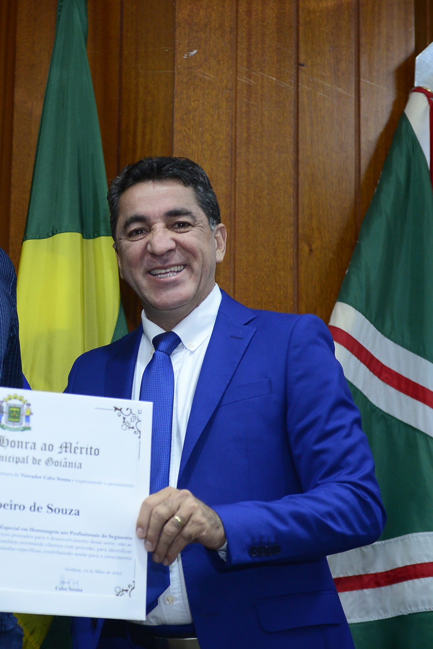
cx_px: 18
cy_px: 325
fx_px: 1696
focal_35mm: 94
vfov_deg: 21.7
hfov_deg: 14.4
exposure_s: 1/125
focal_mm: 62
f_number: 4
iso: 1600
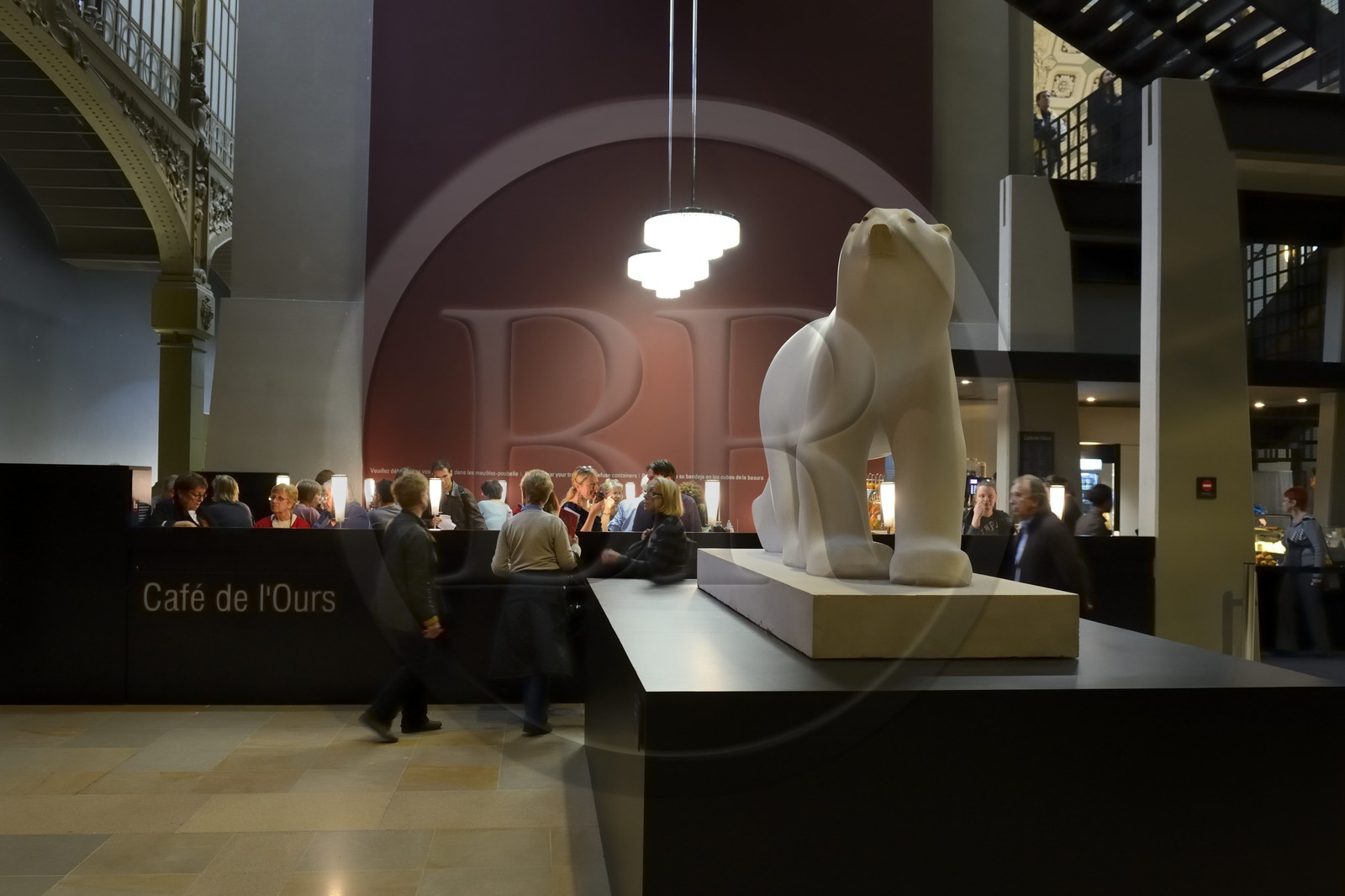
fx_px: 1046
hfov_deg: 65.5
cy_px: 448
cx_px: 672
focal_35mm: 28
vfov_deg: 46.4
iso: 2000
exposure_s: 1/25
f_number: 5
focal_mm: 28
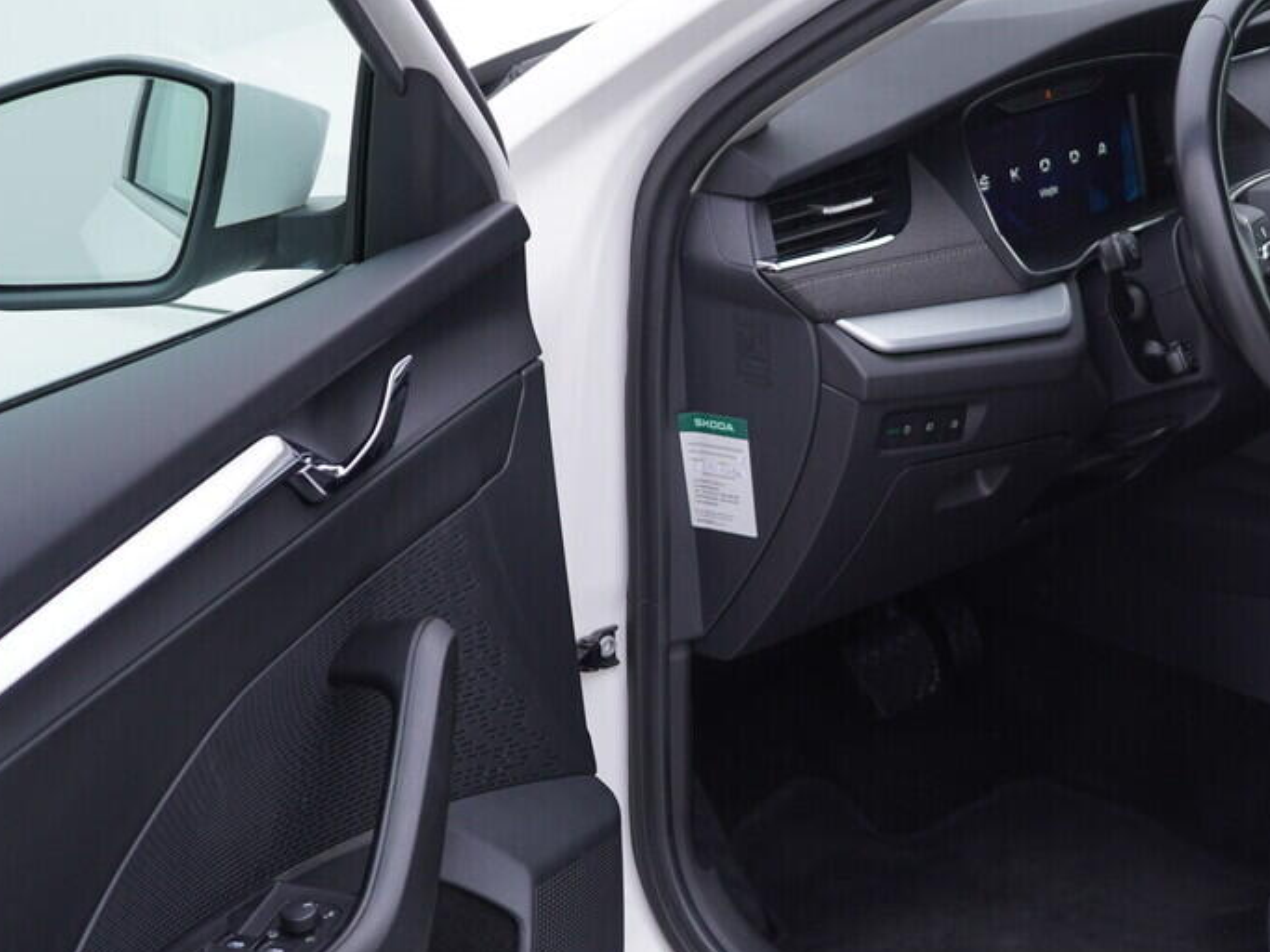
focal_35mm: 73
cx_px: 1015
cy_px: 487
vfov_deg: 20.2
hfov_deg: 26.2
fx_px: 2678
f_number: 3.2
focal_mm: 24
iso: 125
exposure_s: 1/50
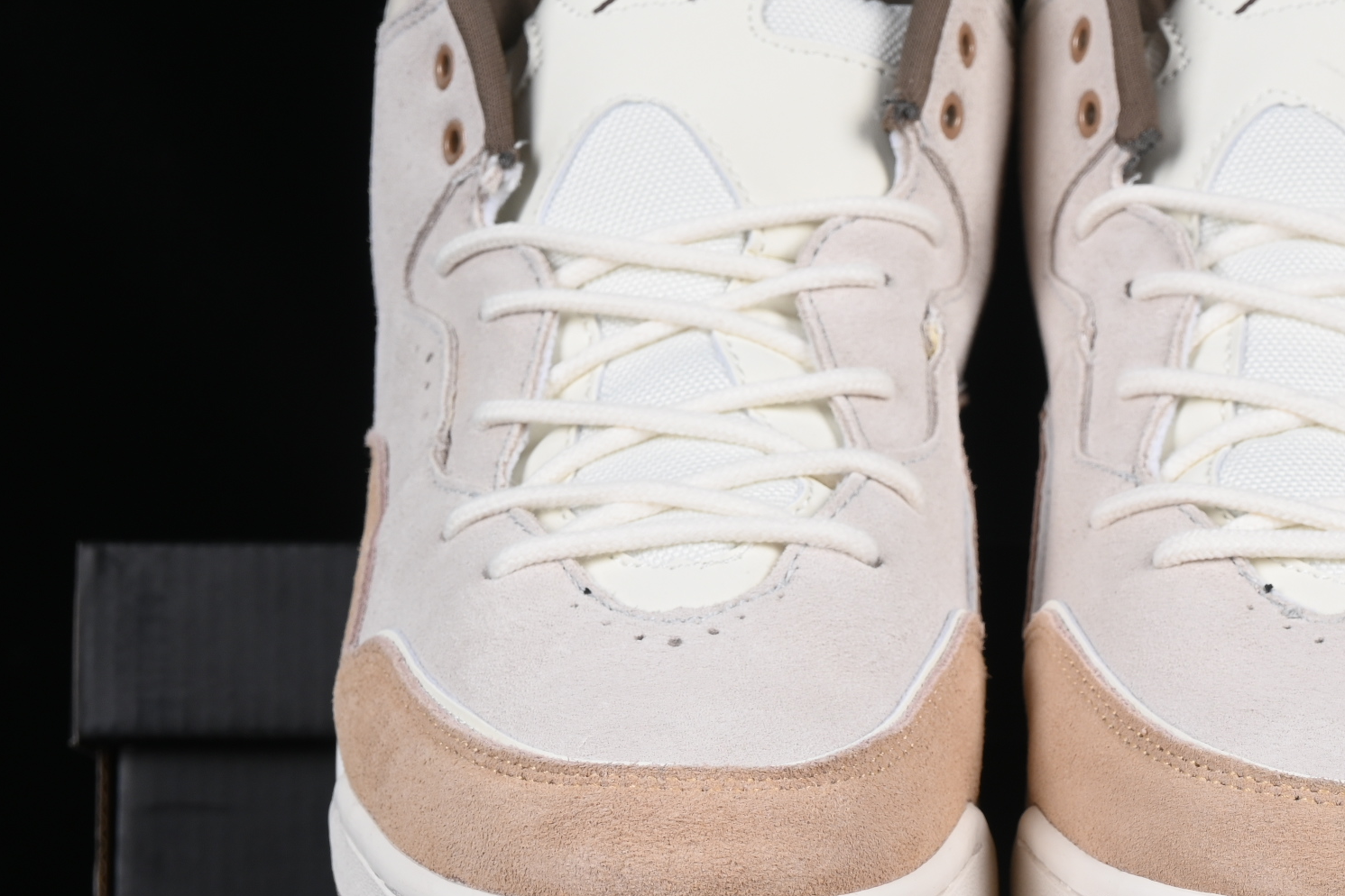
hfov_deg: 14.6
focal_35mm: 140
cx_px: 990
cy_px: 576
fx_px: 5230
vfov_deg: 9.8
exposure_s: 1/80
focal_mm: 50
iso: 160
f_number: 8
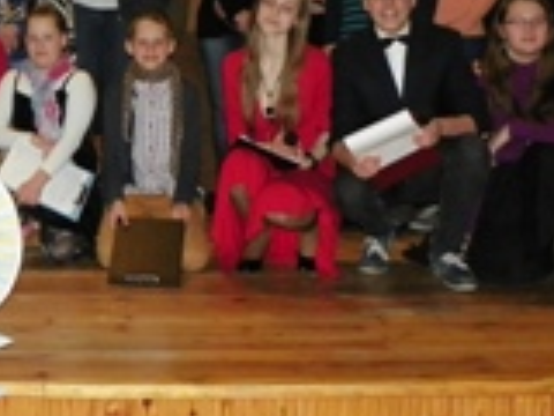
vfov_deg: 19.8
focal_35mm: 73
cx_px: 76
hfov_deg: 26.0
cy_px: 52
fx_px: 1168
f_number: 2.8
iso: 200
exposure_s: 1/30
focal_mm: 4.6
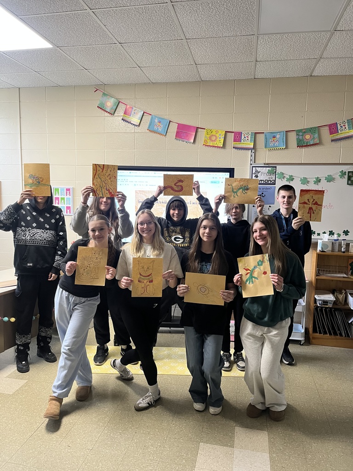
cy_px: 236
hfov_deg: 53.1
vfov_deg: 67.3
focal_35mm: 26
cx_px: 176
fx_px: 354
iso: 250
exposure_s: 1/60
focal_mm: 5.1
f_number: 1.6
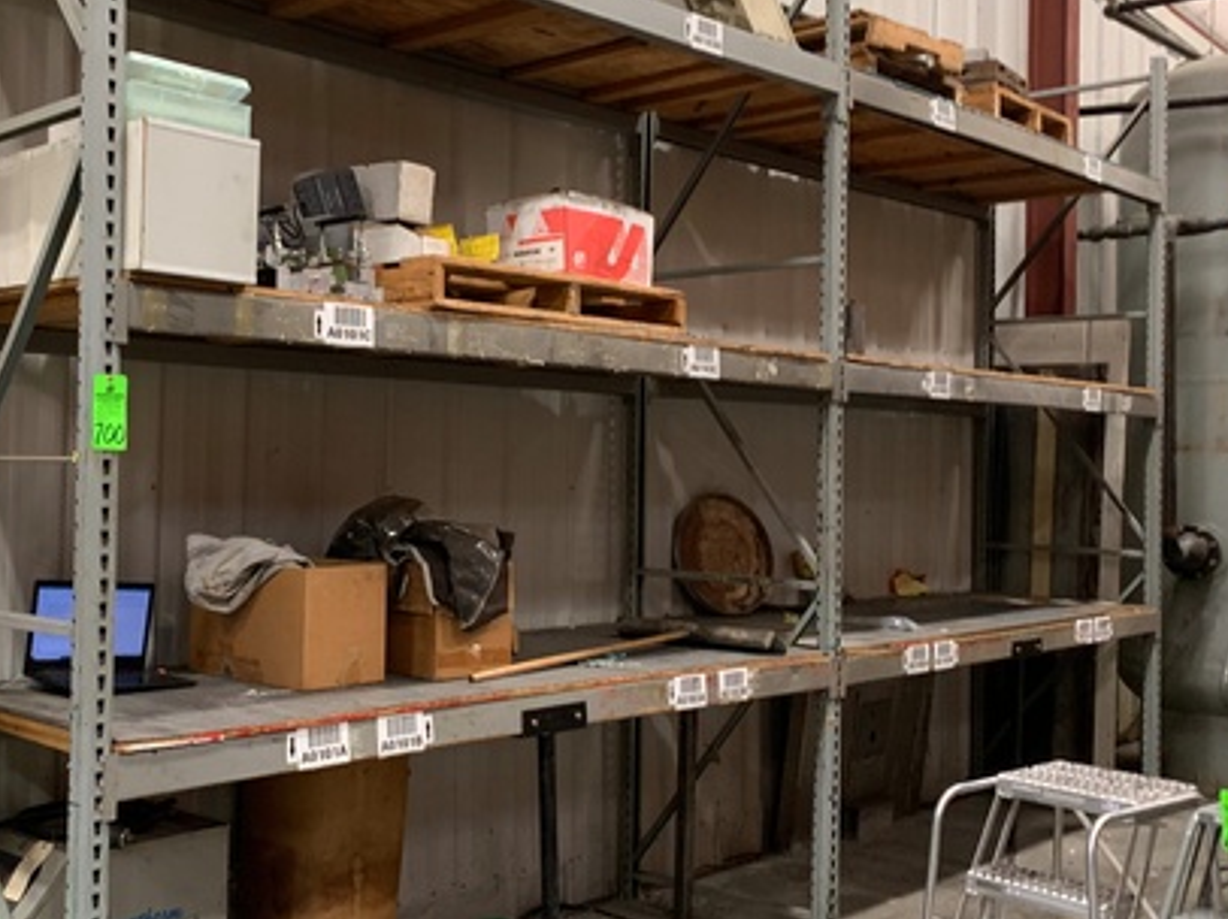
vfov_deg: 35.1
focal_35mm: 41
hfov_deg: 45.6
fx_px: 1454
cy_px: 441
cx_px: 493
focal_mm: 4.25
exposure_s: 1/60
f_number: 1.8
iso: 320
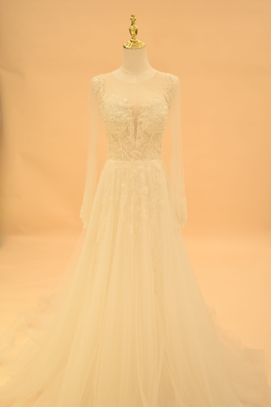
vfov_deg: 53.1
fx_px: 406
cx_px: 136
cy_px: 204
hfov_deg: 36.9
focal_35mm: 36
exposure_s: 1/50
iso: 250
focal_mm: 24
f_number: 4
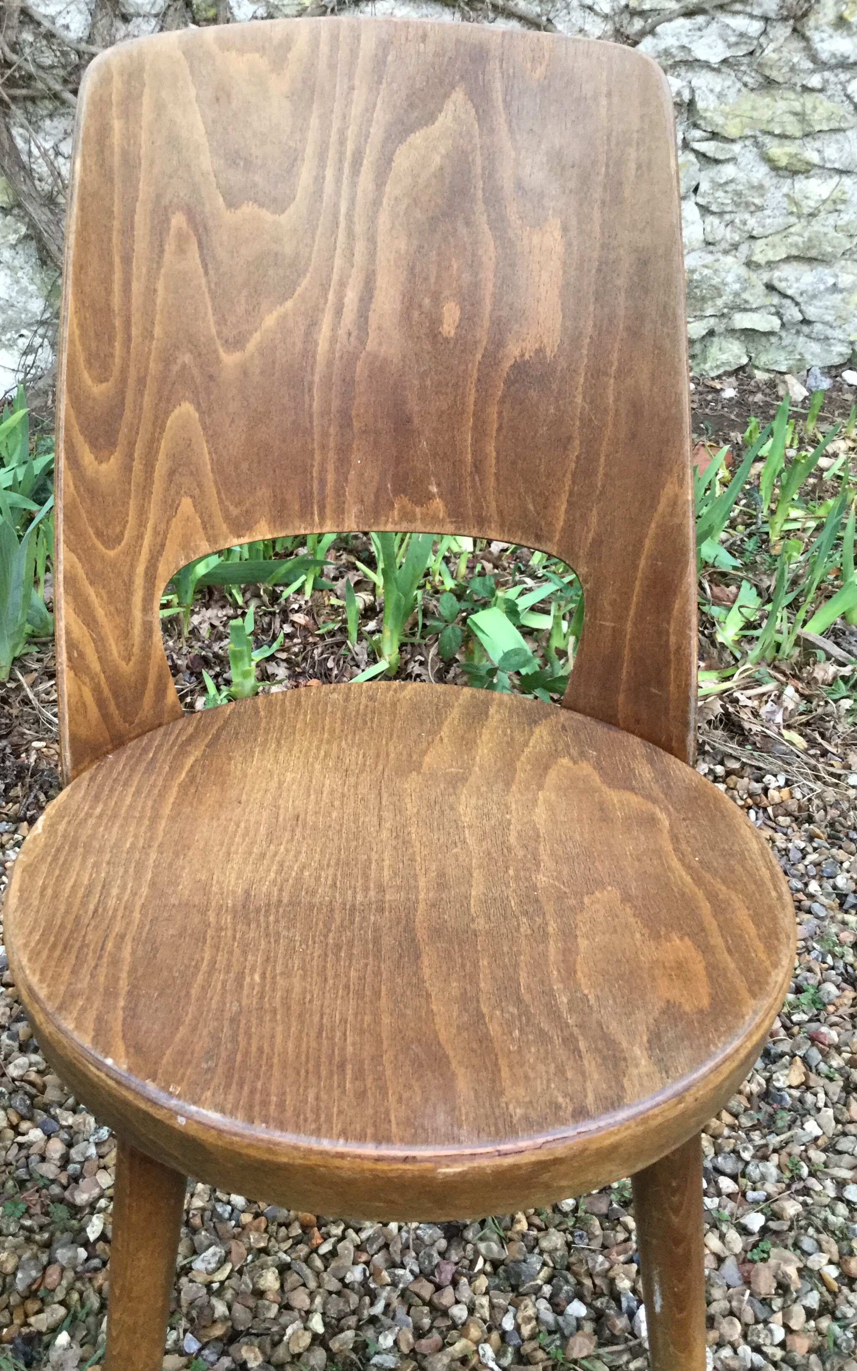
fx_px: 1233
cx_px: 367
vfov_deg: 58.1
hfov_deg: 38.2
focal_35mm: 33
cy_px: 684
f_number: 2.4
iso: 160
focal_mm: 3.3
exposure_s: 1/33
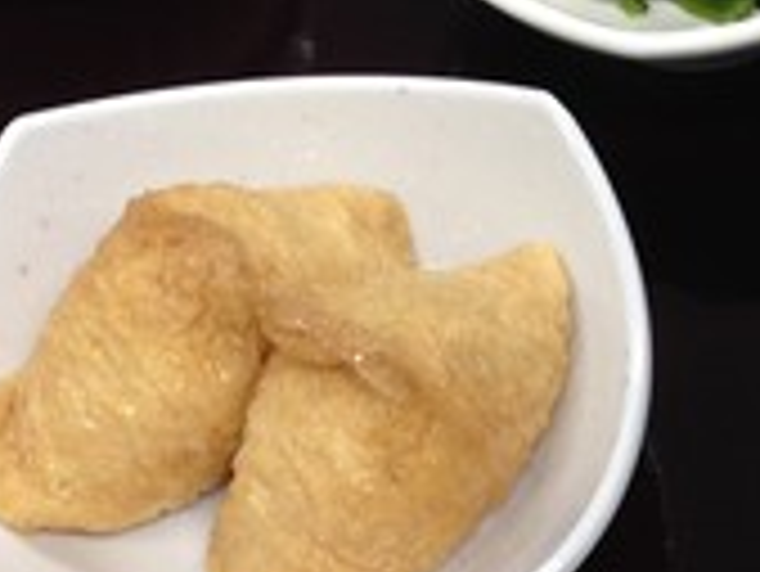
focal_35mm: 107
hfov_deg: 18.0
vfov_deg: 13.8
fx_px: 2351
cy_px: 419
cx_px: 708
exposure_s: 1/24
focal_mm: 4.12
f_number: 2.4
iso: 50
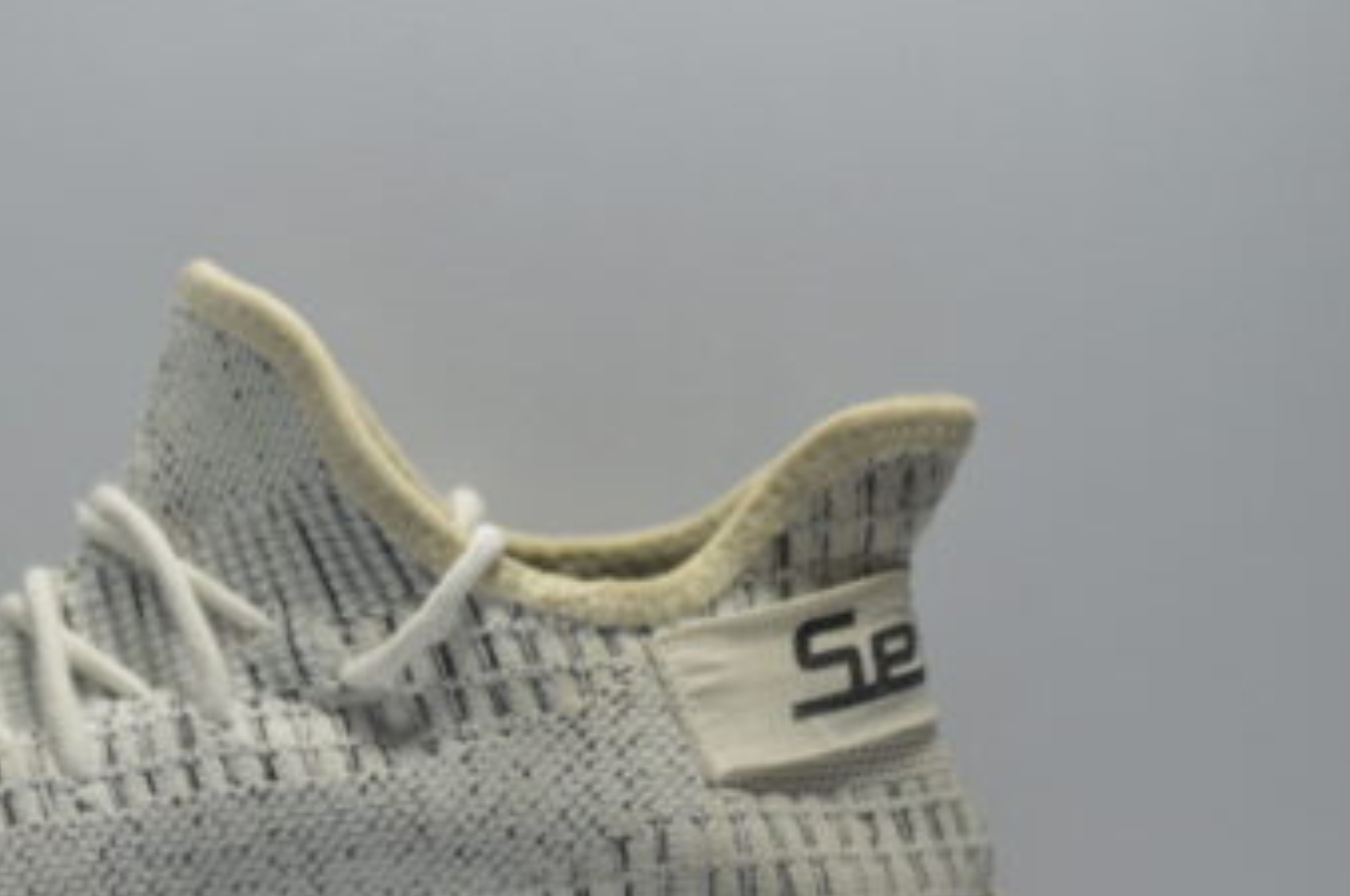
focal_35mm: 359
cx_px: 175
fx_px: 13439
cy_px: 647
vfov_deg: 3.8
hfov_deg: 5.7
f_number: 4.2
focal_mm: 135
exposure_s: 1/160
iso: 400
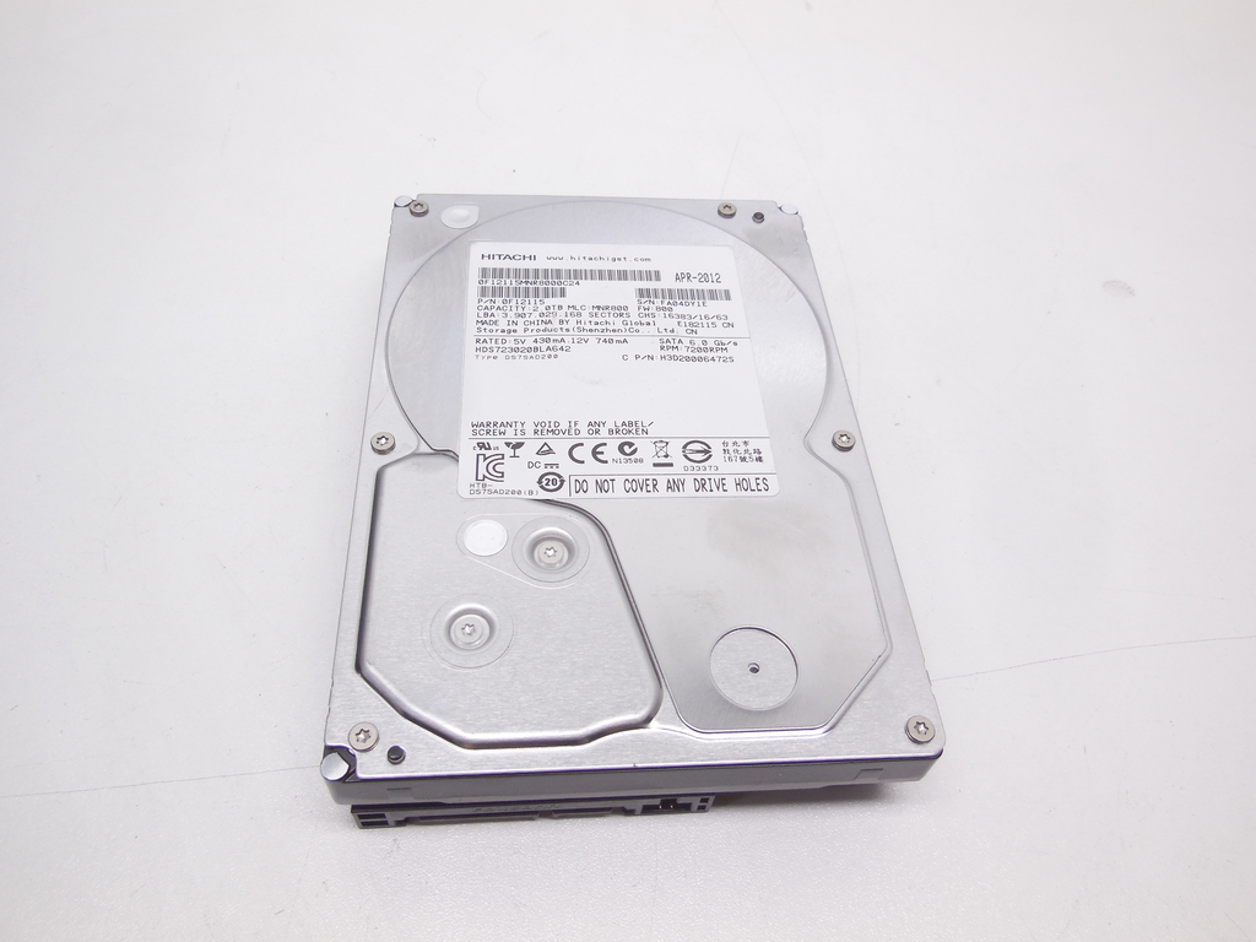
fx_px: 907
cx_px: 628
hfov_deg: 69.4
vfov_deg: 54.9
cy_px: 471
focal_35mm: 25
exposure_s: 1/125
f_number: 3.1
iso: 125
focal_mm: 4.5
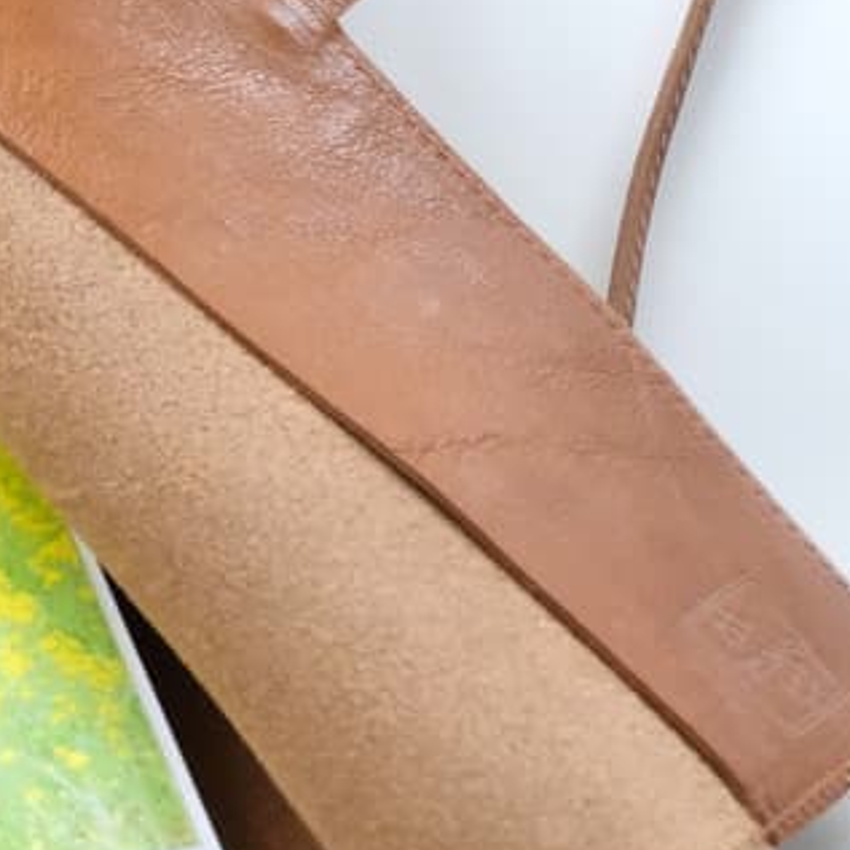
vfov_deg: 7.1
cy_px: 66
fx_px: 6806
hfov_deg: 7.0
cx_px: -617
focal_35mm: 245
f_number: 6.4
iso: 3200
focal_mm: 55
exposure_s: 1/125
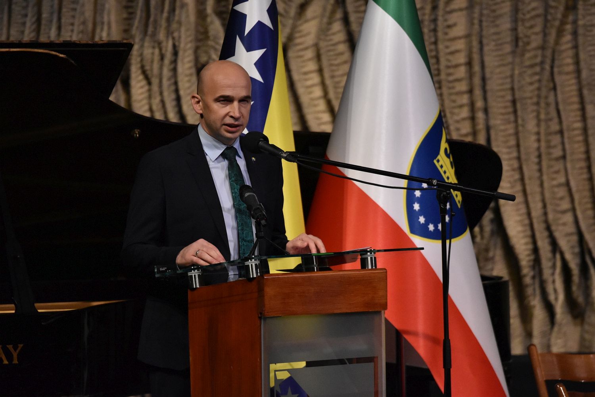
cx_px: 298
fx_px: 4958
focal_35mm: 300
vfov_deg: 4.6
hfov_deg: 6.9
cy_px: 198
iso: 3200
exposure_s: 1/2000
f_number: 2.8
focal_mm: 200
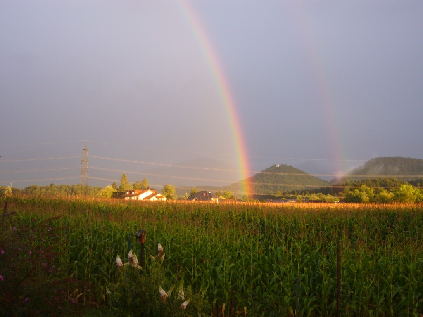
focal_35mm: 46
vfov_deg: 31.5
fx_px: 562
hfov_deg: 41.2
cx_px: 212
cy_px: 158
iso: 100
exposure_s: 1/20
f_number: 3.5
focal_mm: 7.5
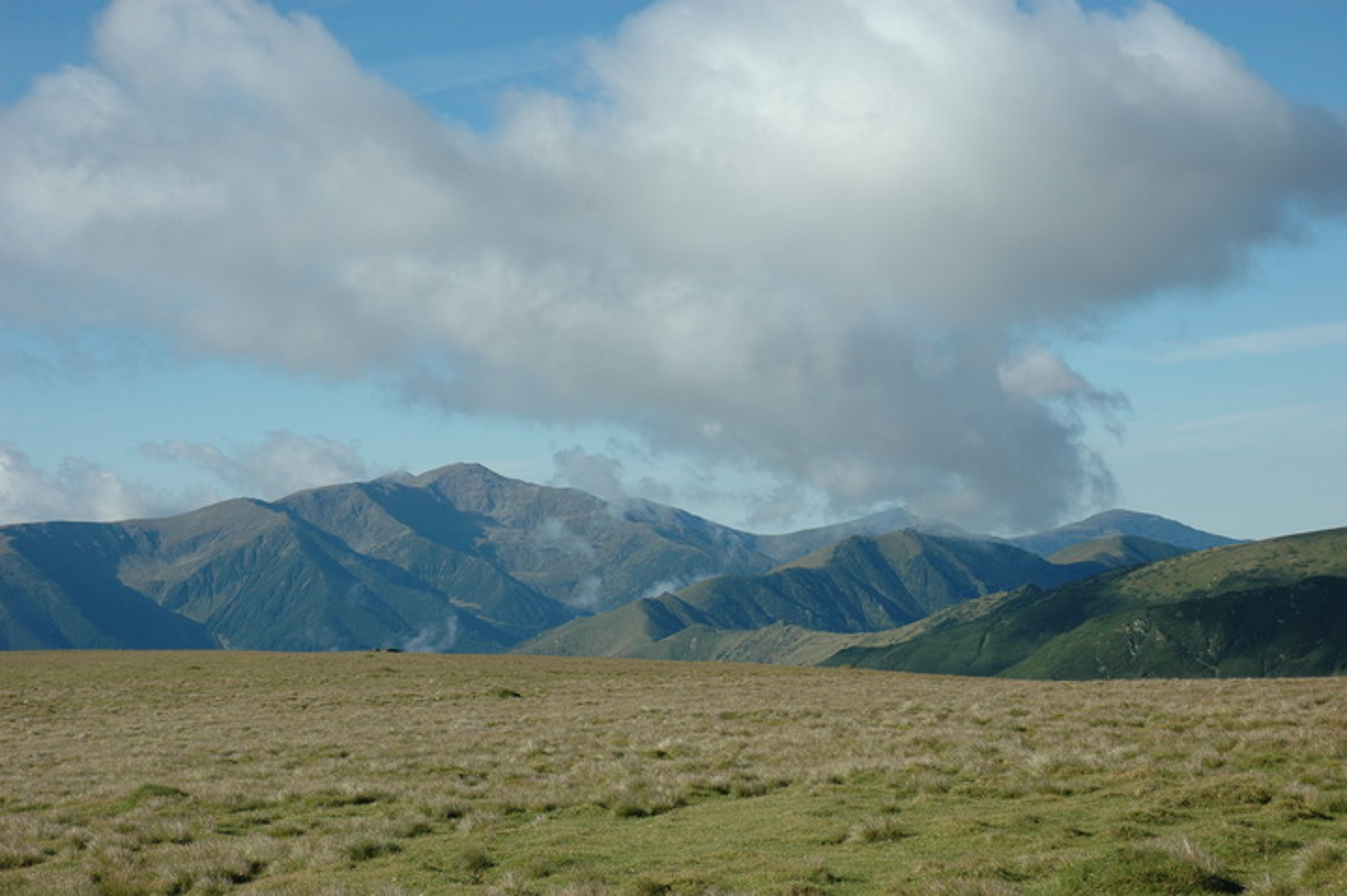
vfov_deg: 19.7
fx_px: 2580
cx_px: 674
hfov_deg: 29.3
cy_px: 448
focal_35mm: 69
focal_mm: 46
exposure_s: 1/400
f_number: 10
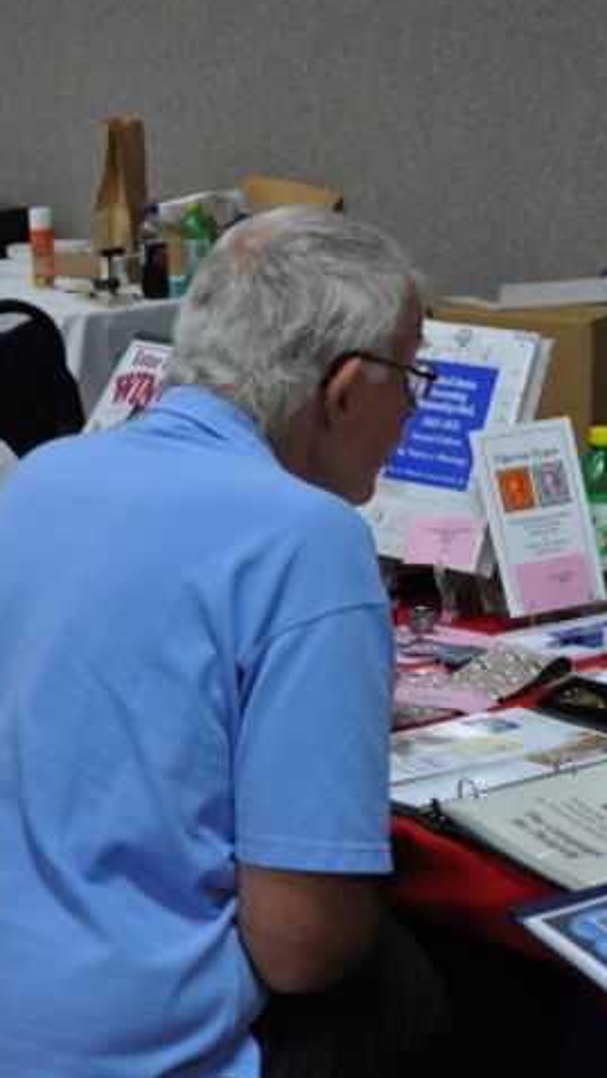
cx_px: 487
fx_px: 2628
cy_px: 550
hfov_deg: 13.1
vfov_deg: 23.2
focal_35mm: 92
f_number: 5
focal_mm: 35
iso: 800
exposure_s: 1/40
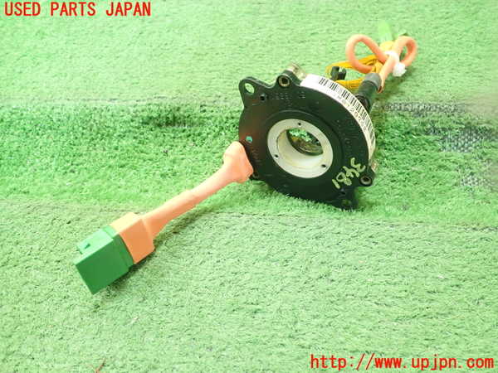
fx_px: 432
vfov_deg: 46.8
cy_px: 186
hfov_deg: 60.0
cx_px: 249
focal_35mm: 30
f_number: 2.3
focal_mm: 5.5
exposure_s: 1/125
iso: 640
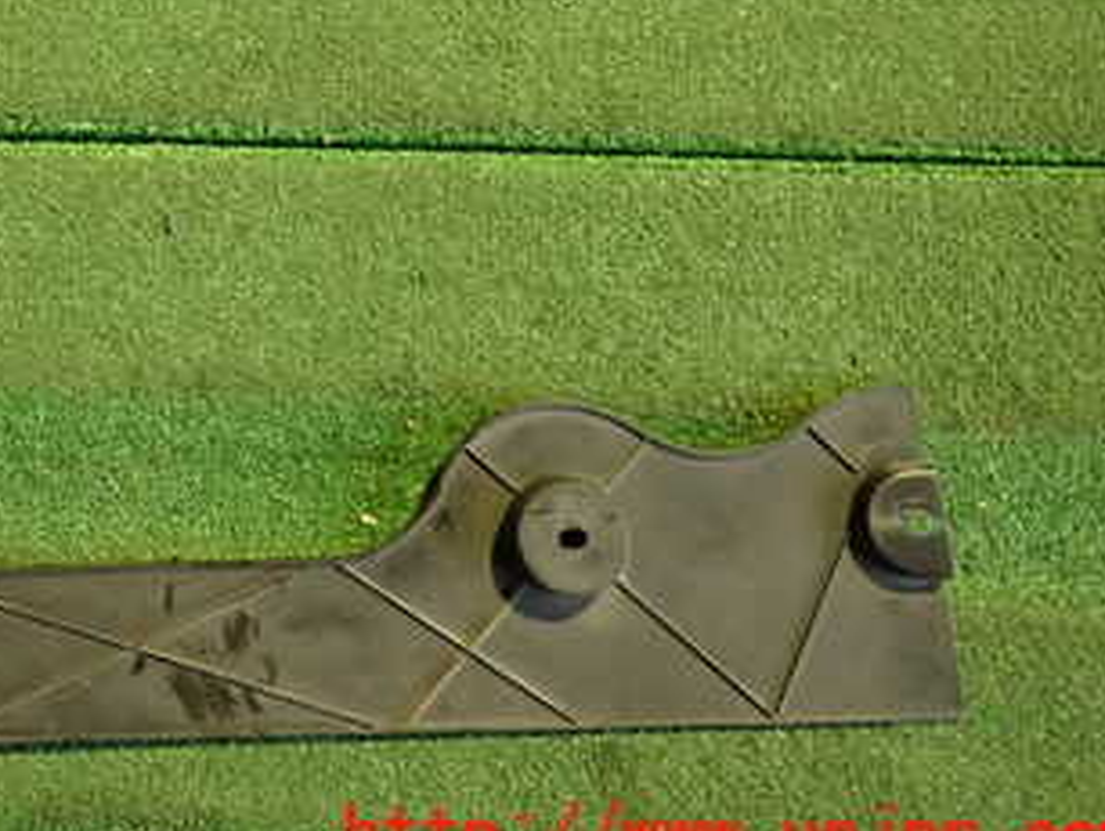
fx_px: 1565
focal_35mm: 49
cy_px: 72
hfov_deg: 36.1
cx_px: 76
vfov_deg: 28.5
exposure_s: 1/30
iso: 800
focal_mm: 4.5
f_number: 2
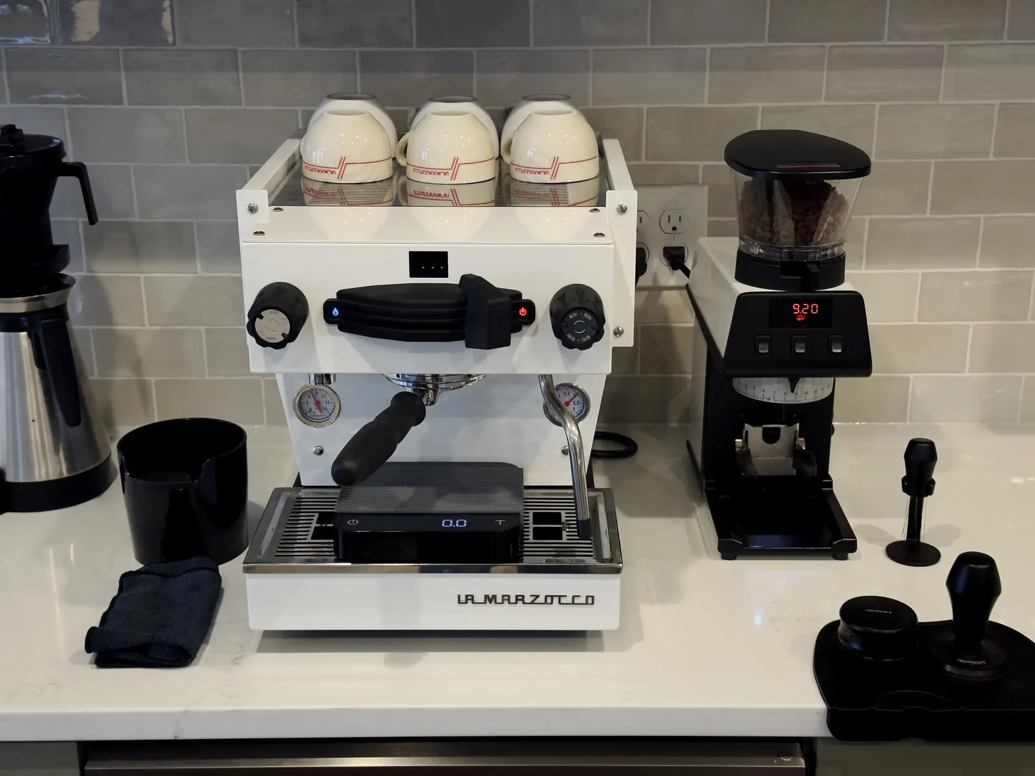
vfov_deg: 30.3
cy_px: 388
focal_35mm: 48
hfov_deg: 39.7
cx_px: 518
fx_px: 1435
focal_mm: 6.76
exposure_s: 1/60
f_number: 1.78
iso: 125
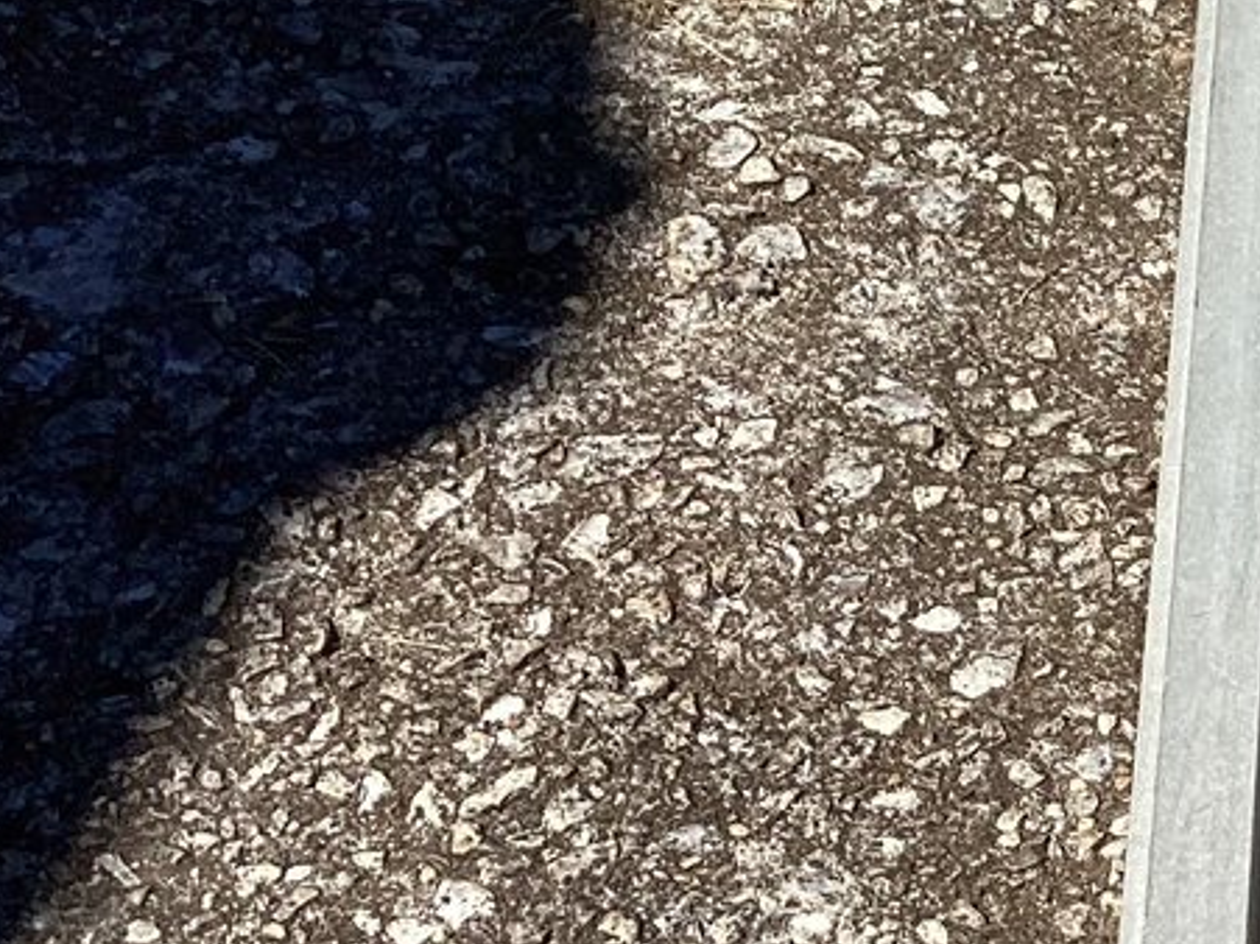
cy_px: 493
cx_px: 1915
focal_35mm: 104
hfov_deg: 17.0
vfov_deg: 14.2
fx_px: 3785
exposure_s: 1/1698
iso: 25
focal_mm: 3.3
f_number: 2.4
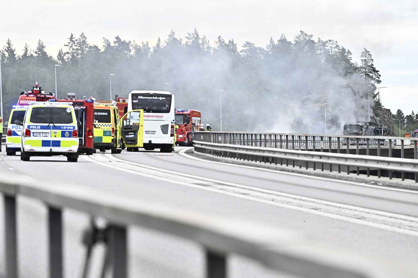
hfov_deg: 8.2
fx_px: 2902
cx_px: 209
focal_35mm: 250
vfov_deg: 5.5
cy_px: 139
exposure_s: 1/1600
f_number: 9
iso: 2000
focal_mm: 250
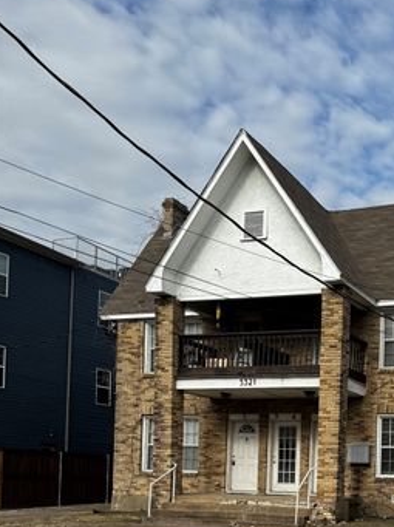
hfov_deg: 29.1
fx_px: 715
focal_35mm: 47
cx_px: 379
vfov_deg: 37.9
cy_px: 468
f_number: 1.78
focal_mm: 6.76
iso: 80
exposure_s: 1/4310
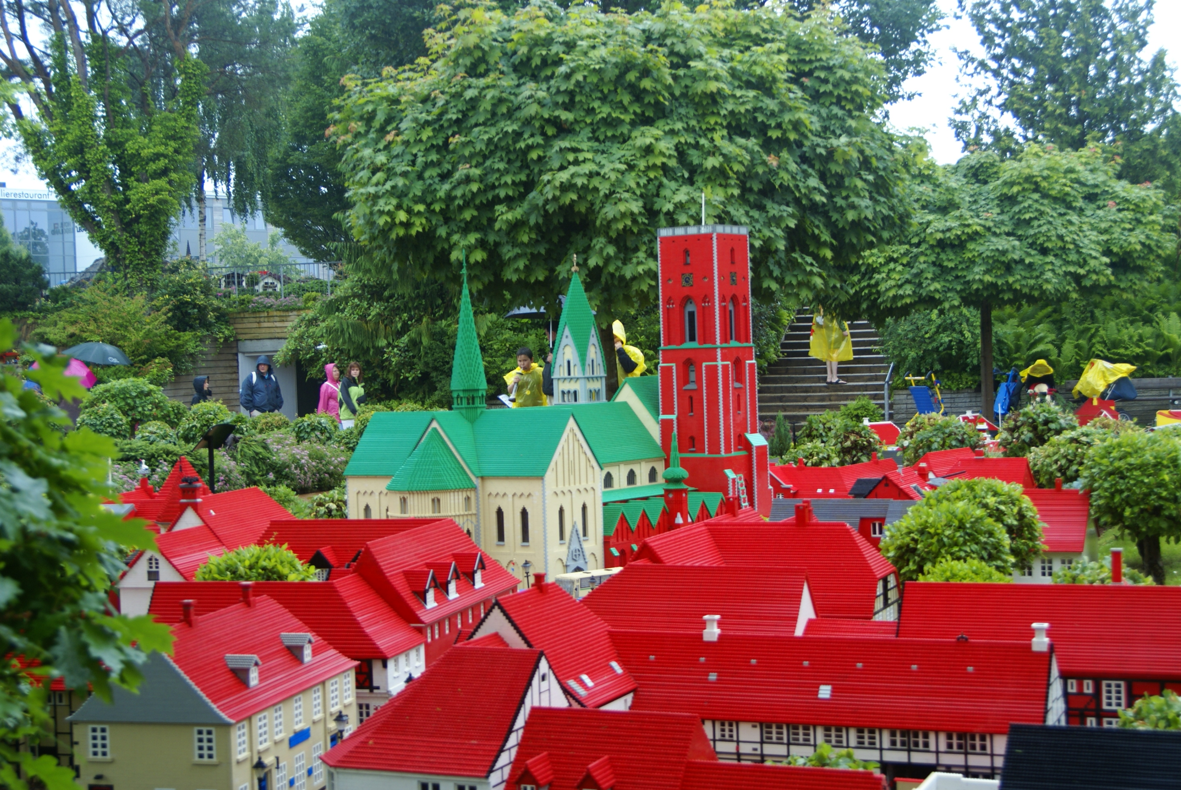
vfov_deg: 25.8
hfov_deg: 37.8
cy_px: 395
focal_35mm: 52
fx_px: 1724
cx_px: 590
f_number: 5
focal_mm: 35
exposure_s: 1/60
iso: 100
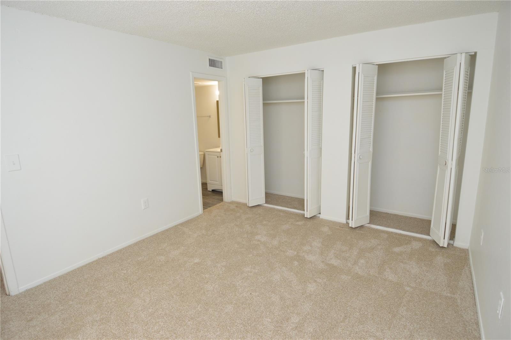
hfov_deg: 90.1
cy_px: 170
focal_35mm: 18
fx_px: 255
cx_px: 256
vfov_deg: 67.3
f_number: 5
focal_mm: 12
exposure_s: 1/100
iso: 400
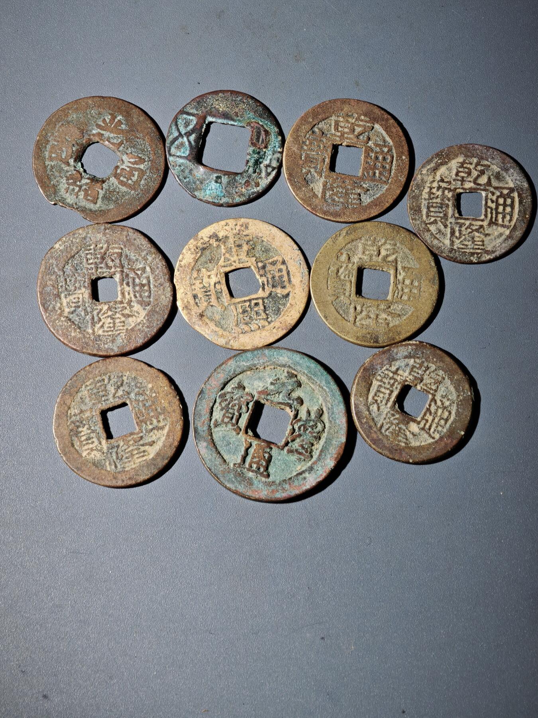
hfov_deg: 21.9
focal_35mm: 67
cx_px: 269
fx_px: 1388
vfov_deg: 29.0
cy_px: 359
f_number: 2
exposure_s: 1/100
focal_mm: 9
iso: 400
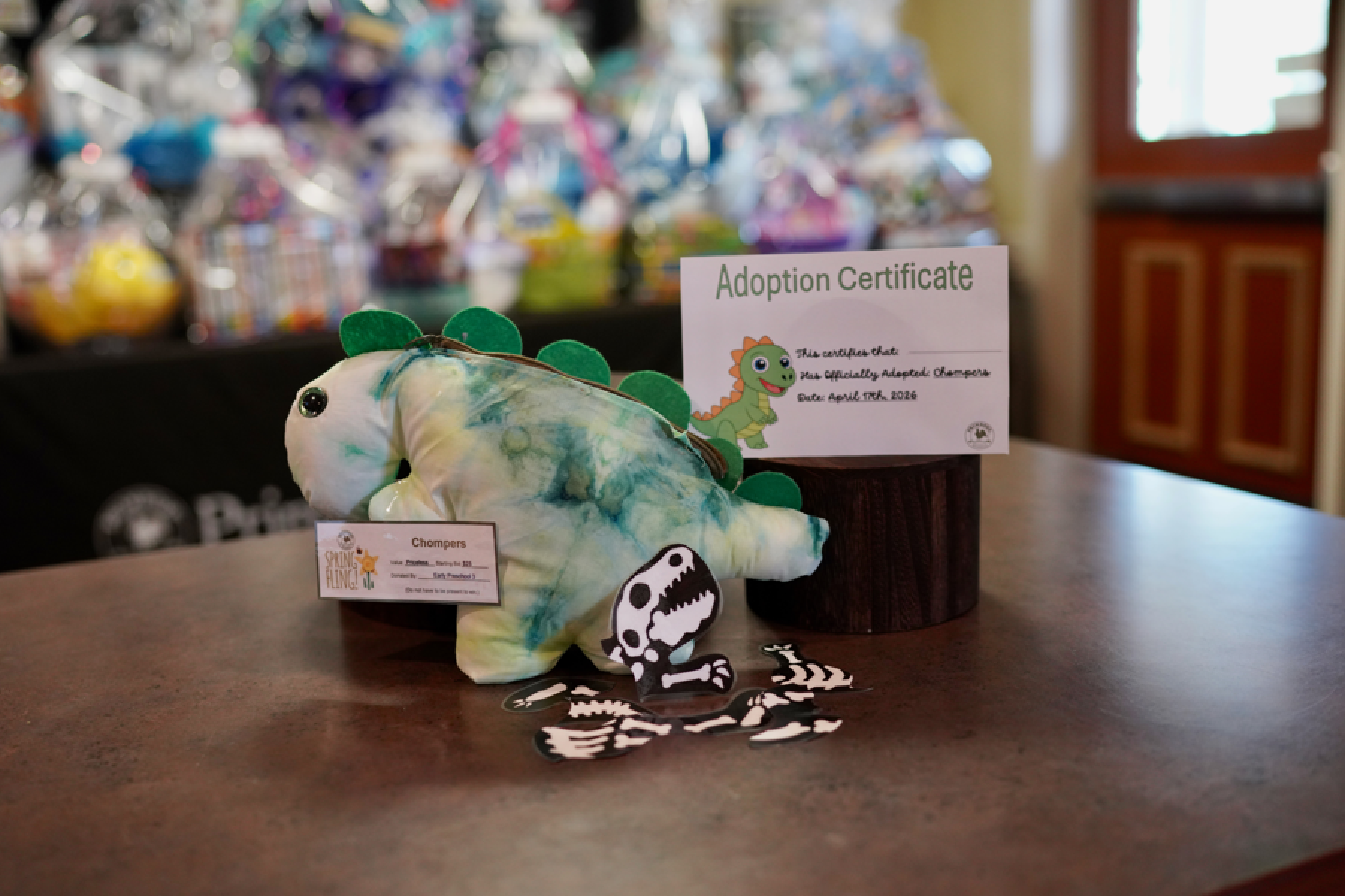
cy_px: 448
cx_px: 672
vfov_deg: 37.9
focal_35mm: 35
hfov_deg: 54.4
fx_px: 1308
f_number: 2
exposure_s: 1/160
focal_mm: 35
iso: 2000
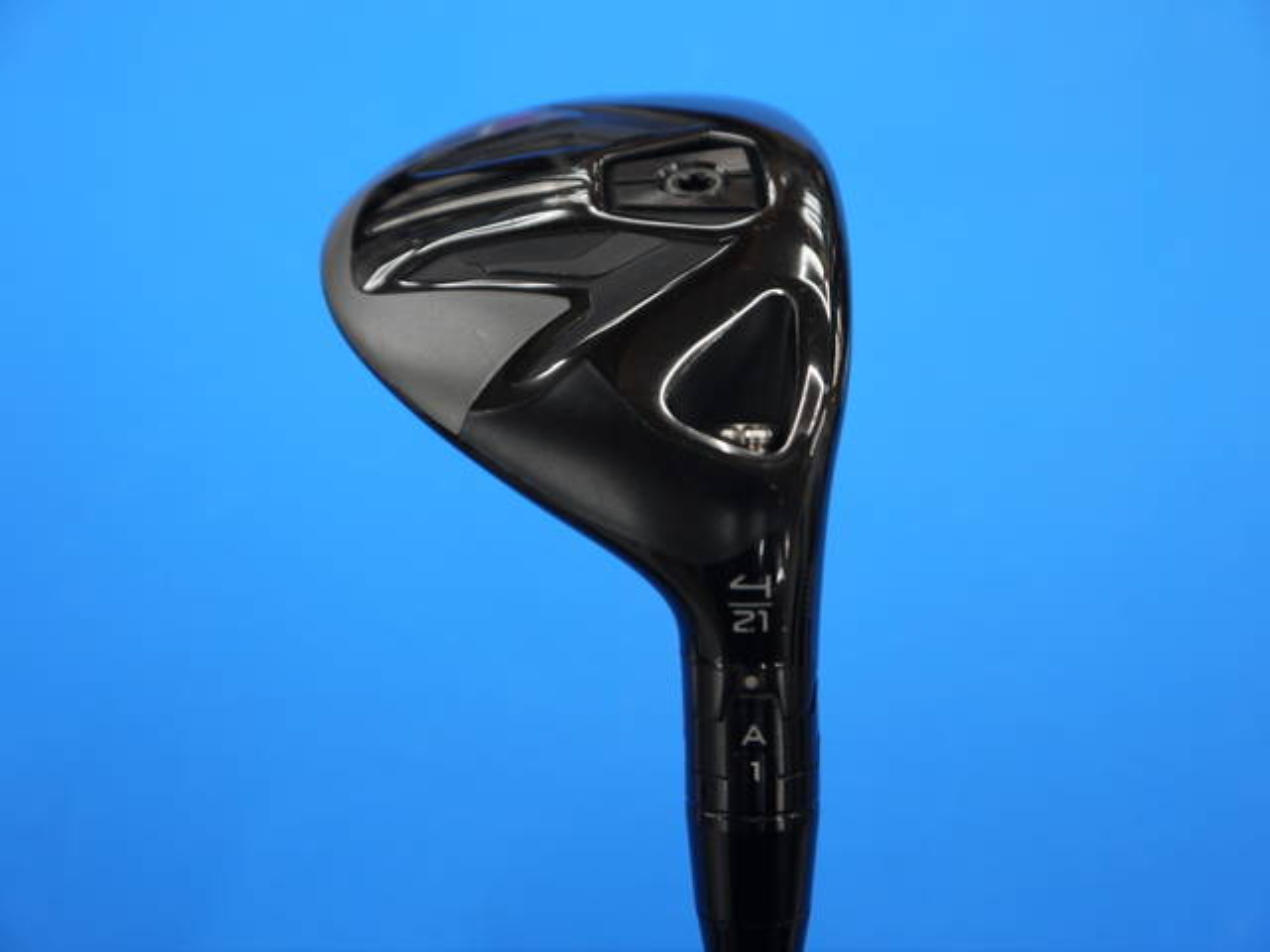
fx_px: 1834
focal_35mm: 50
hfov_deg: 38.2
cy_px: 476
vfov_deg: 29.1
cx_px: 635
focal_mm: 25
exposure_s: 1/60
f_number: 4.6
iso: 200
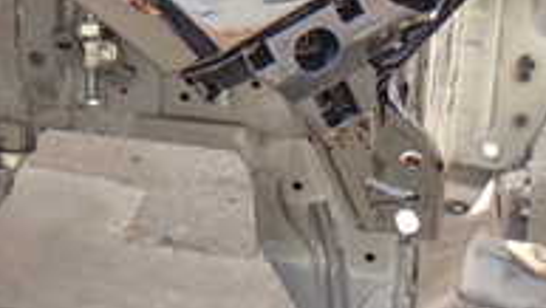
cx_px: -246
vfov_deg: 8.1
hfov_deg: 13.6
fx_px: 2159
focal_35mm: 149
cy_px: -73
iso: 100
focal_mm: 7.84
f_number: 2.9
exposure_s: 1/100
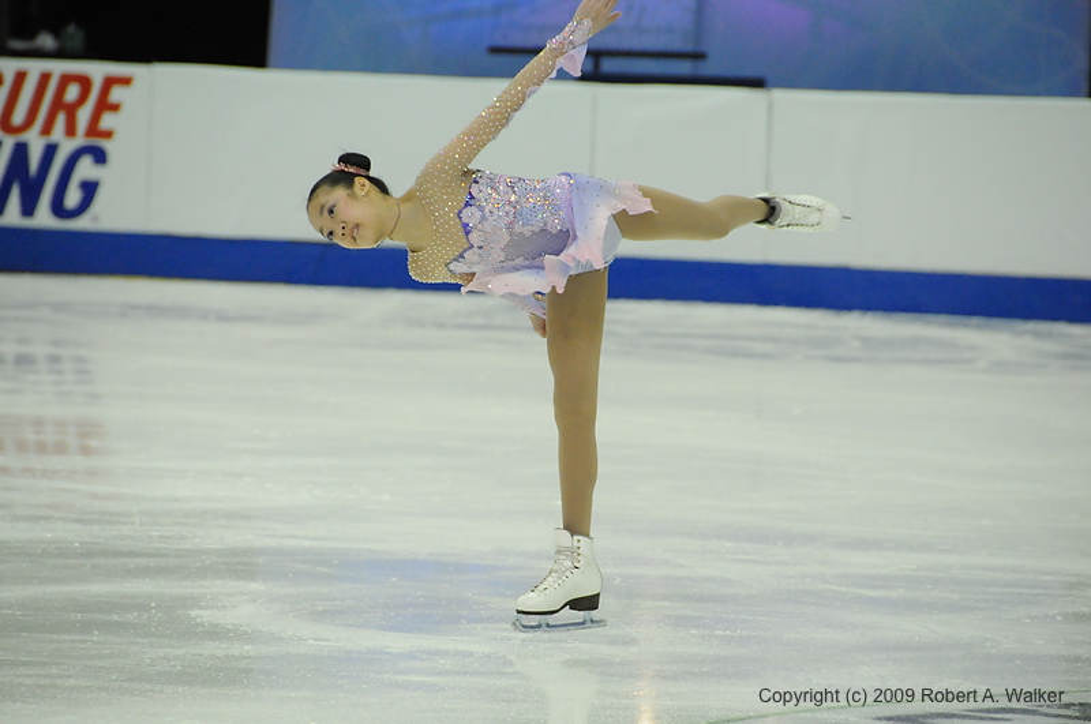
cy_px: 362
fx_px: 9079
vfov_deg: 4.6
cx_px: 546
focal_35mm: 300
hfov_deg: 6.9
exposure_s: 1/1000
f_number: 5.6
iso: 3200
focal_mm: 200
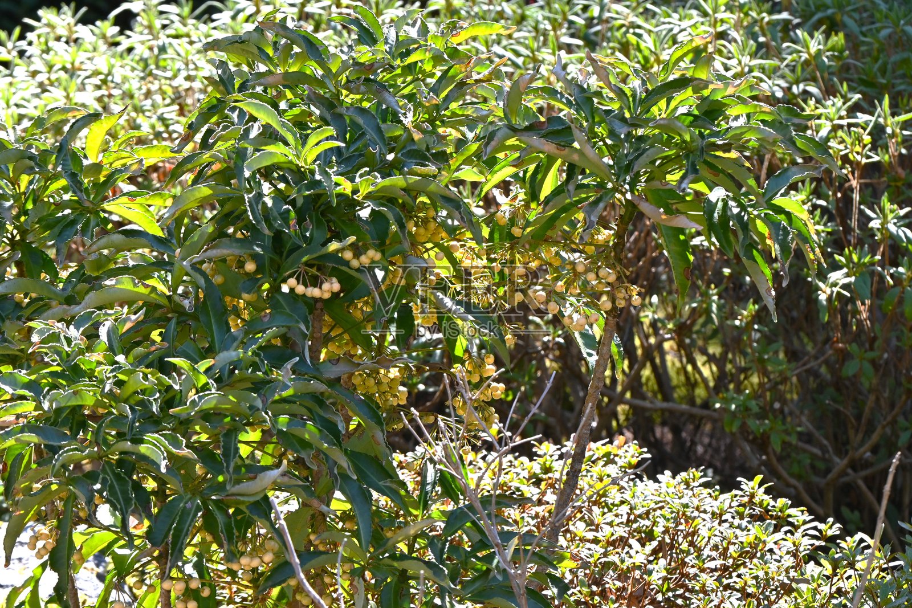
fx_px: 4357
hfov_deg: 11.9
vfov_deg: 8.0
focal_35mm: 172
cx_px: 456
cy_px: 304
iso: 400
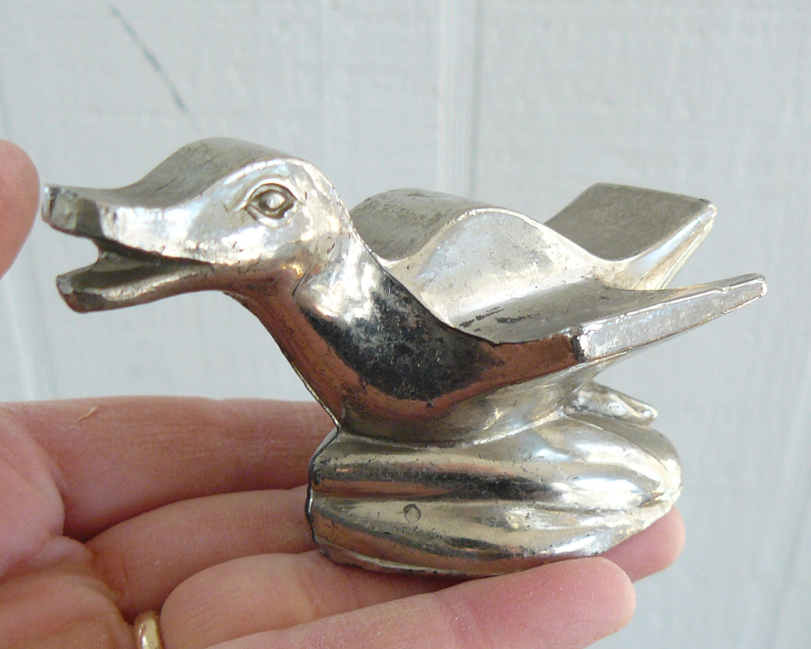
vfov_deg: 24.2
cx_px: 422
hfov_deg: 30.0
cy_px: 325
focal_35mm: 63
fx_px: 1512
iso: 125
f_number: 2.8
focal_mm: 6.6
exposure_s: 1/30
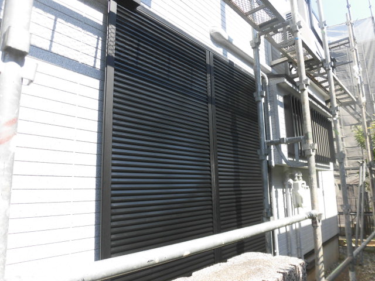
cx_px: 188
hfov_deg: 71.6
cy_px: 140
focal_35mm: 24
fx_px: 260
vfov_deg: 56.8
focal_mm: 4.3
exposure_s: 1/500
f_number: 3.1
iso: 100
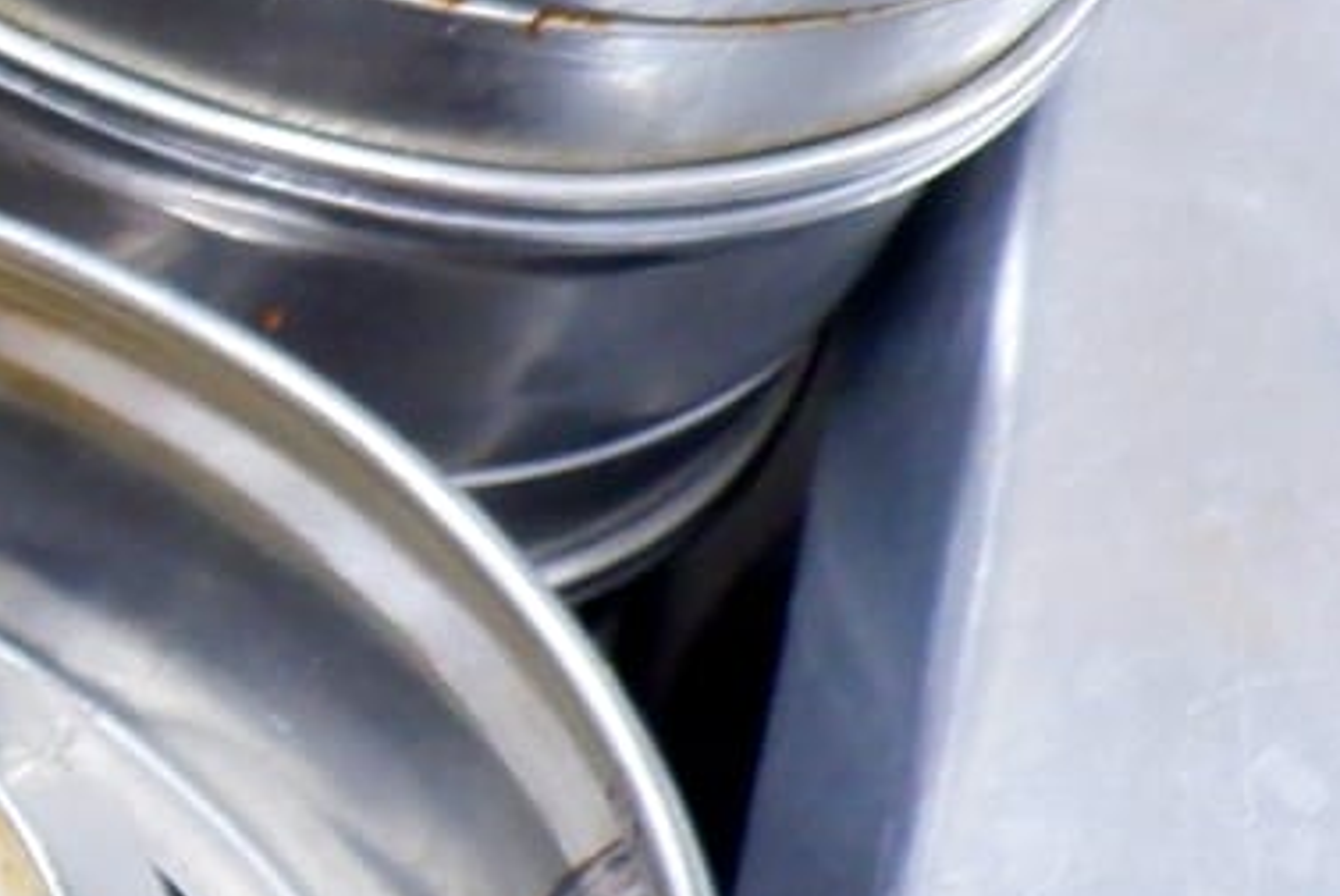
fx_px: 5811
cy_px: 108
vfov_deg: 8.8
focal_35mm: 156
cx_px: -2907
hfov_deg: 9.6
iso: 1000
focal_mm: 15
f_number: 3.5
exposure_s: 1/34
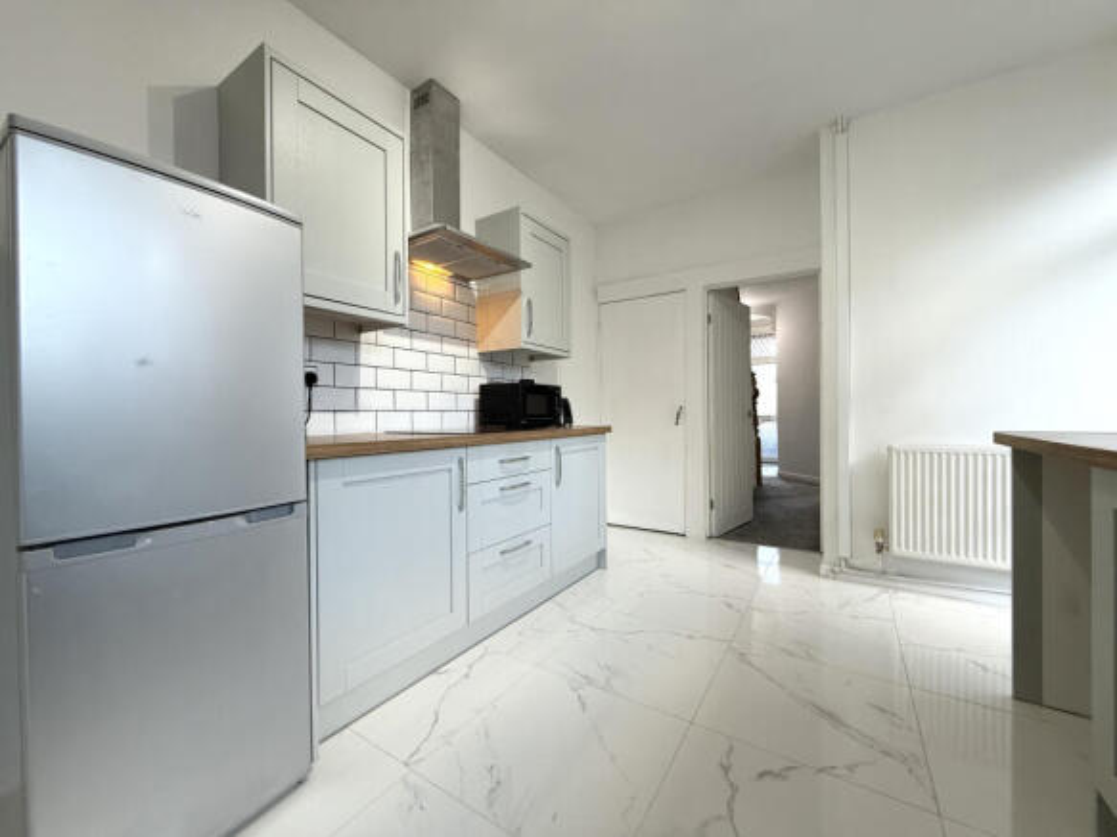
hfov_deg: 102.1
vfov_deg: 85.7
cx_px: 558
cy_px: 418
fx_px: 452
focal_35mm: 14
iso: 200
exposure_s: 1/100
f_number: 2.2
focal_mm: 2.22
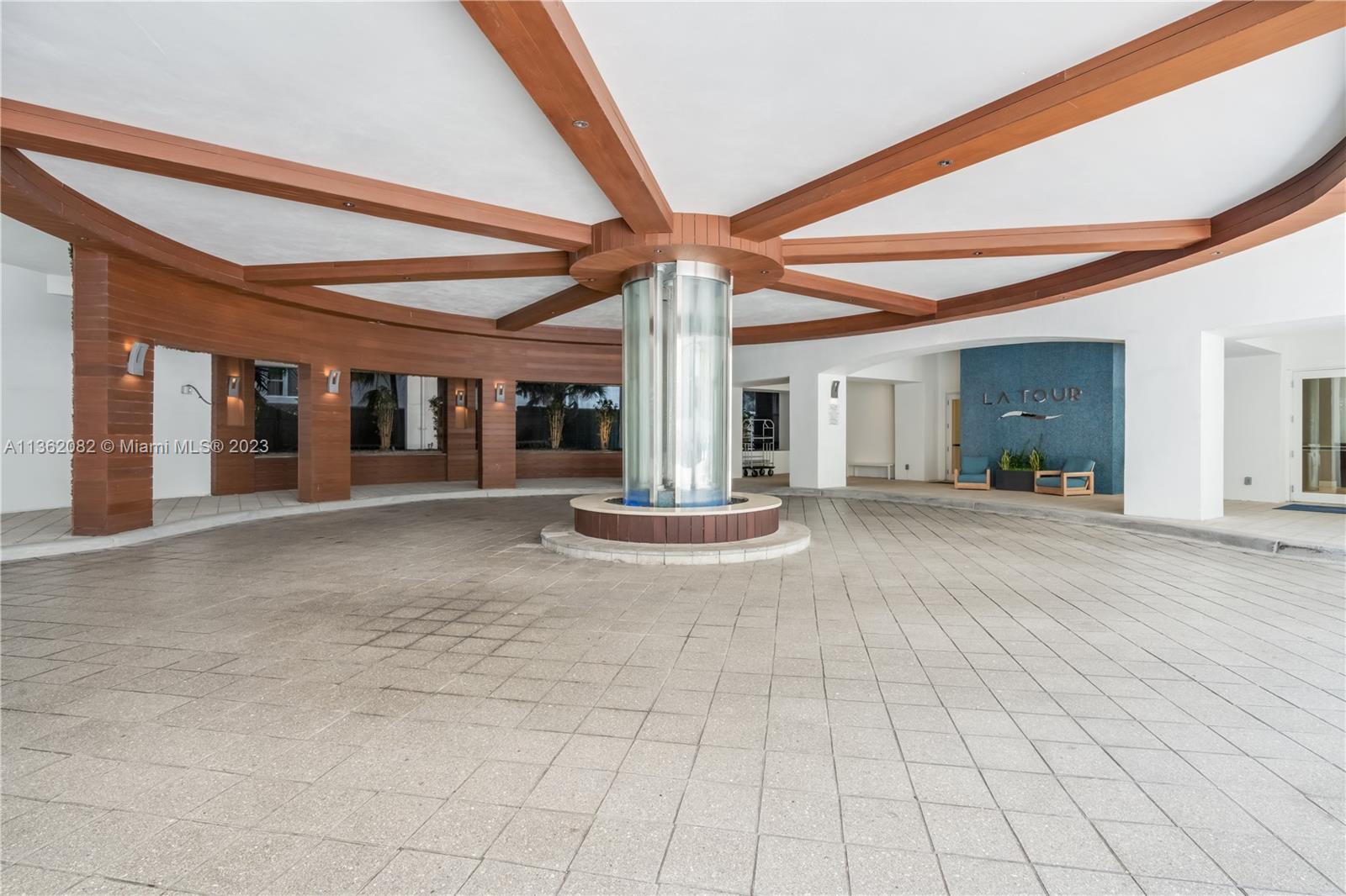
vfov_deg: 70.4
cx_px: 673
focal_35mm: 17
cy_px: 448
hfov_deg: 93.3
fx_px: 635
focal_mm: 17
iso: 100
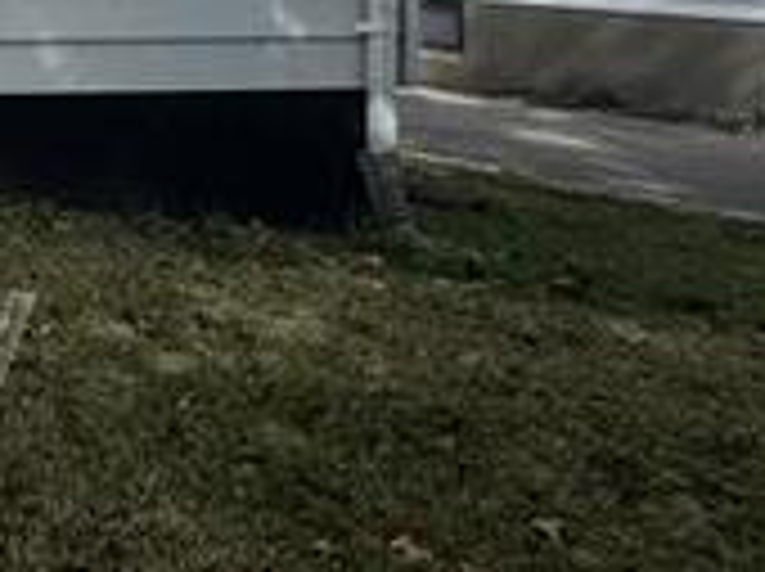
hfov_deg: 17.5
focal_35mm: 66
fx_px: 1457
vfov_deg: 20.9
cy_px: -95
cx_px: -868
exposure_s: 1/3247
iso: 50
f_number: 2.2
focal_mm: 2.22
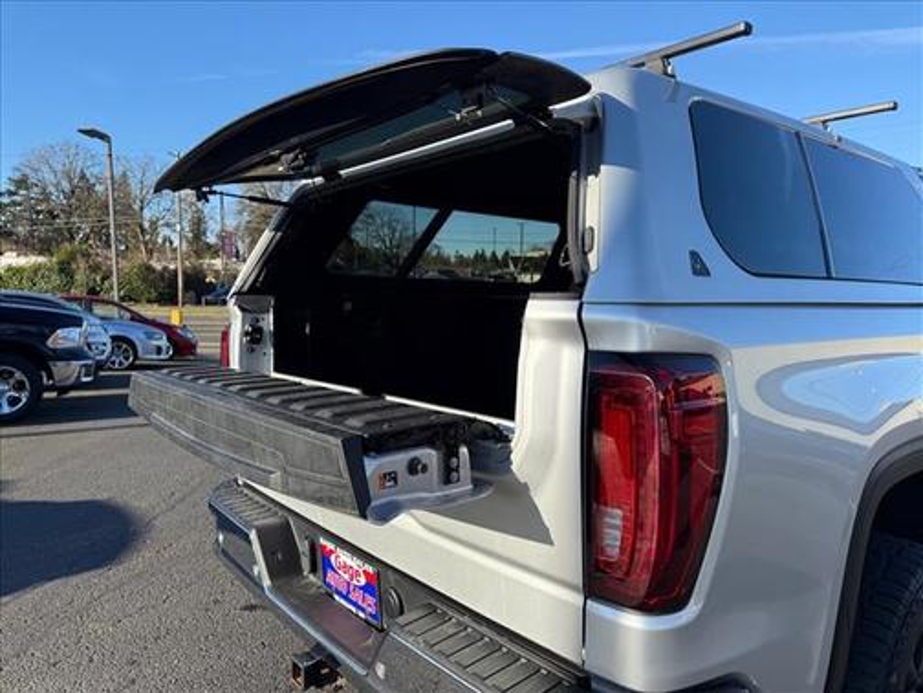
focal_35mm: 24
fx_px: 640
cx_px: 462
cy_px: 346
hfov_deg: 71.6
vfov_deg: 56.8
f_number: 1.78
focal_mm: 6.76
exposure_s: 1/2445
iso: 100
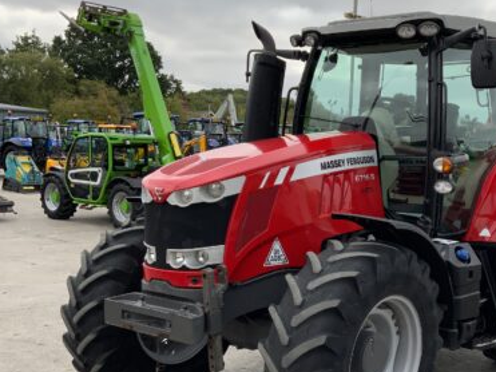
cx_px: 385
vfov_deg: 29.0
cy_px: 230
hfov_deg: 37.1
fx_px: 716
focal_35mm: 50
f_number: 1.8
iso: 16
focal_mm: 3
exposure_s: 1/929
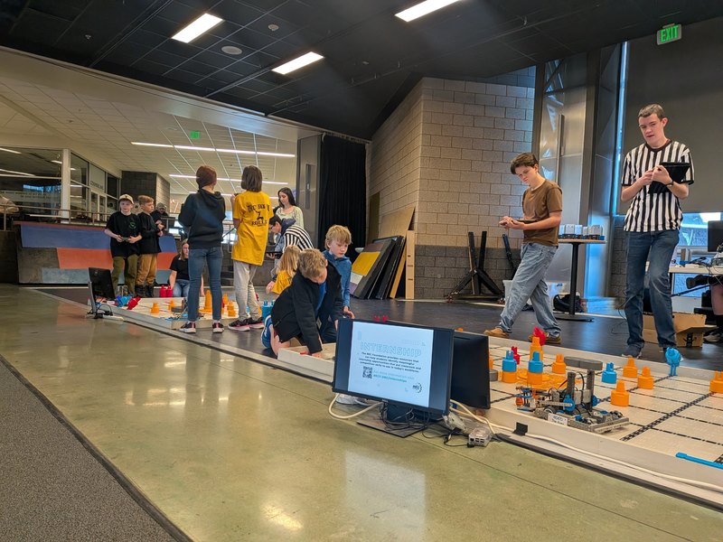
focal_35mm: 24
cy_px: 271
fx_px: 501
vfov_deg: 56.8
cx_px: 362
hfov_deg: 71.6
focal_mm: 4.53
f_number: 1.7
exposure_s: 1/125
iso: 226
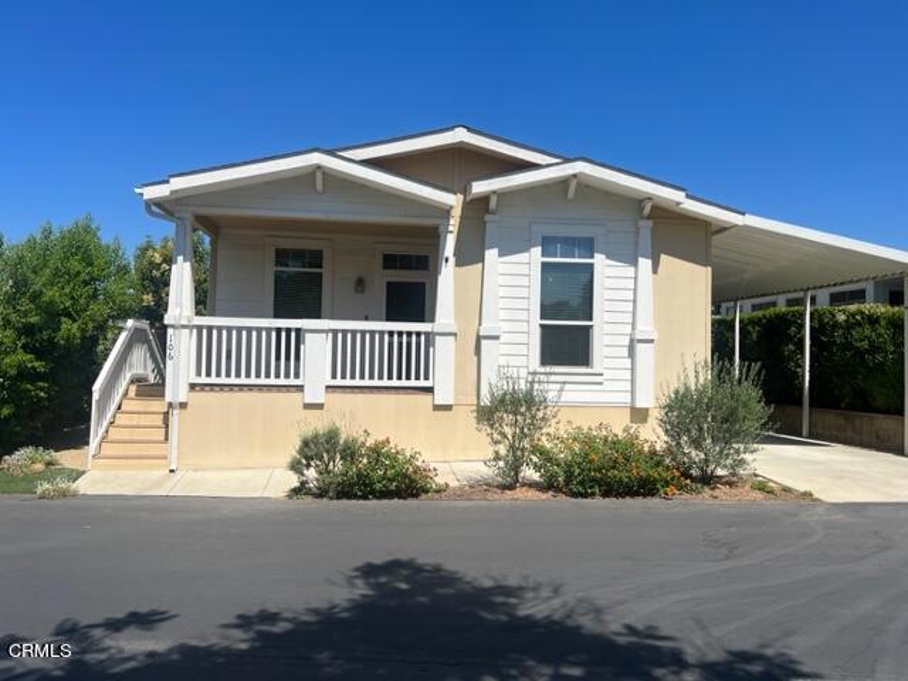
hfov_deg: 67.3
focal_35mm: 26
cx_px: 454
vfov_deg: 53.1
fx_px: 682
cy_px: 340
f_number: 1.5
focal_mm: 5.7
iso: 50
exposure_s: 1/7463
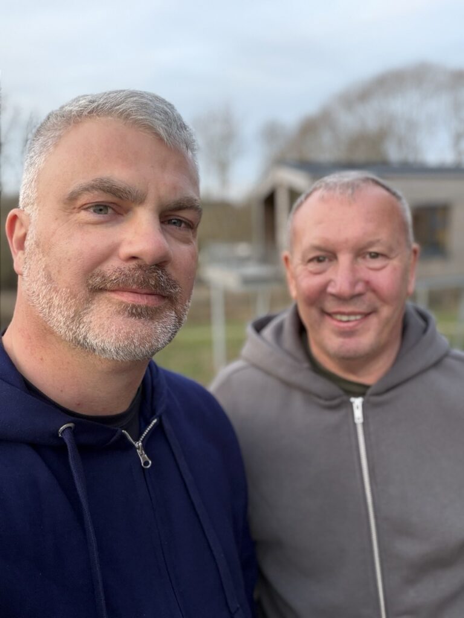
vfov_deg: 60.0
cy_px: 309
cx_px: 232
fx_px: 536
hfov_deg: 46.8
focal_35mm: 30
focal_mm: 2.71
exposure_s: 1/121
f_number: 1.9
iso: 80
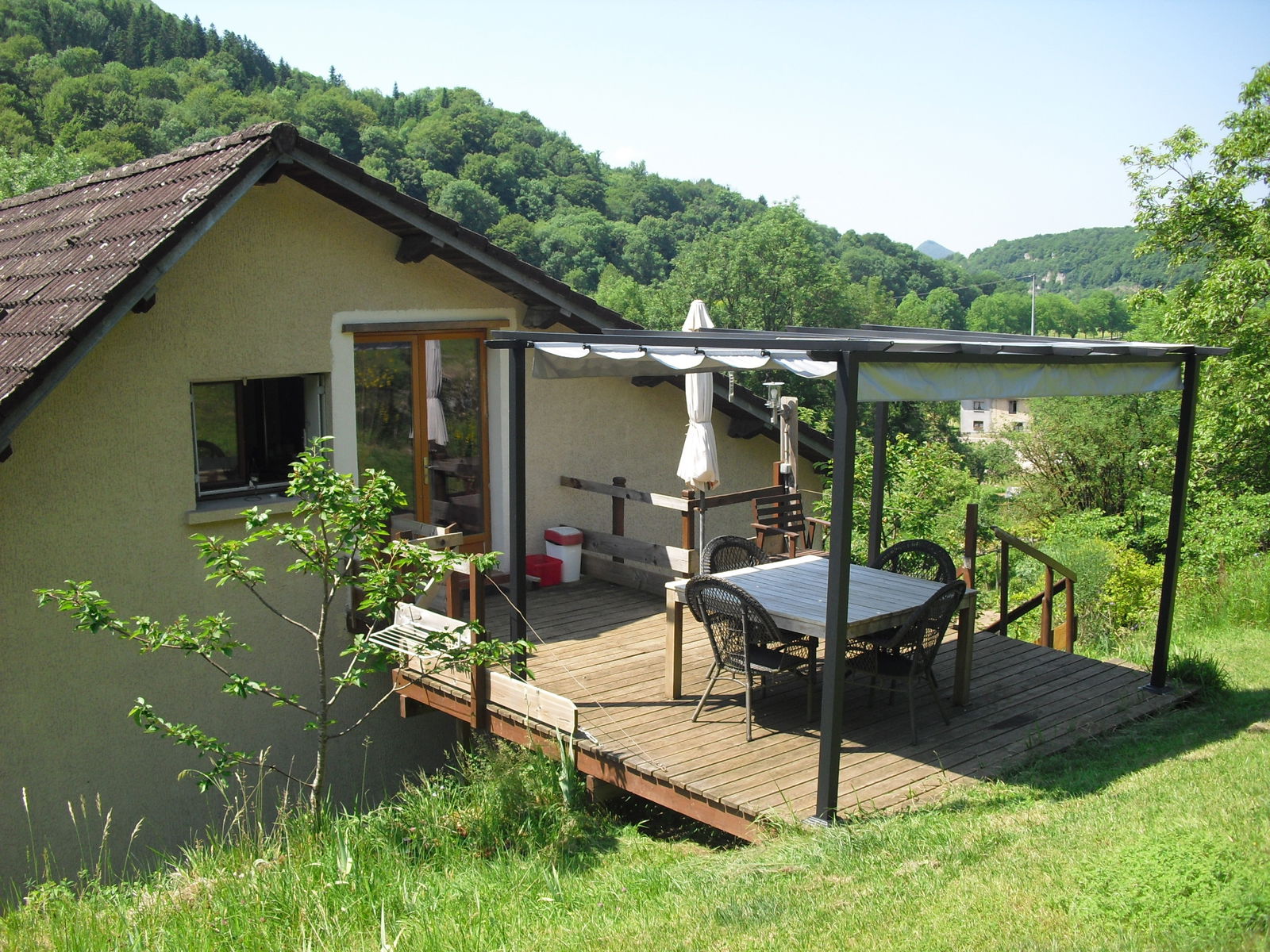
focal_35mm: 36
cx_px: 635
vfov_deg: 39.7
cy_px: 476
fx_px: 1321
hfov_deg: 51.4
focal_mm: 6.3
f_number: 7.8
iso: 100
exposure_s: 1/80
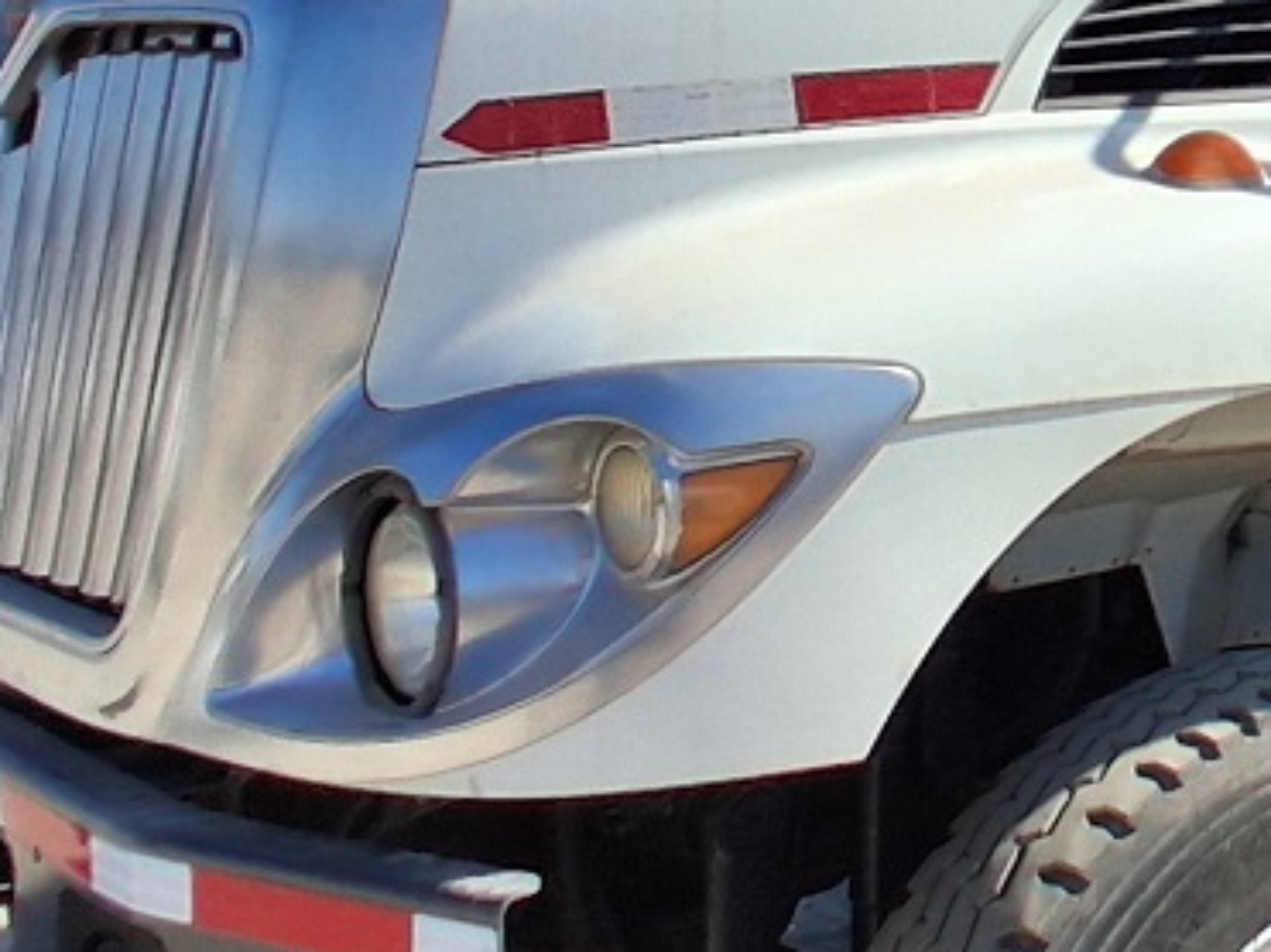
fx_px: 2386
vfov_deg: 21.9
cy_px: 50
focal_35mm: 65
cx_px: 1509
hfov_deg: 26.6
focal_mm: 1.4
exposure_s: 1/1621
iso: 50
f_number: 2.2
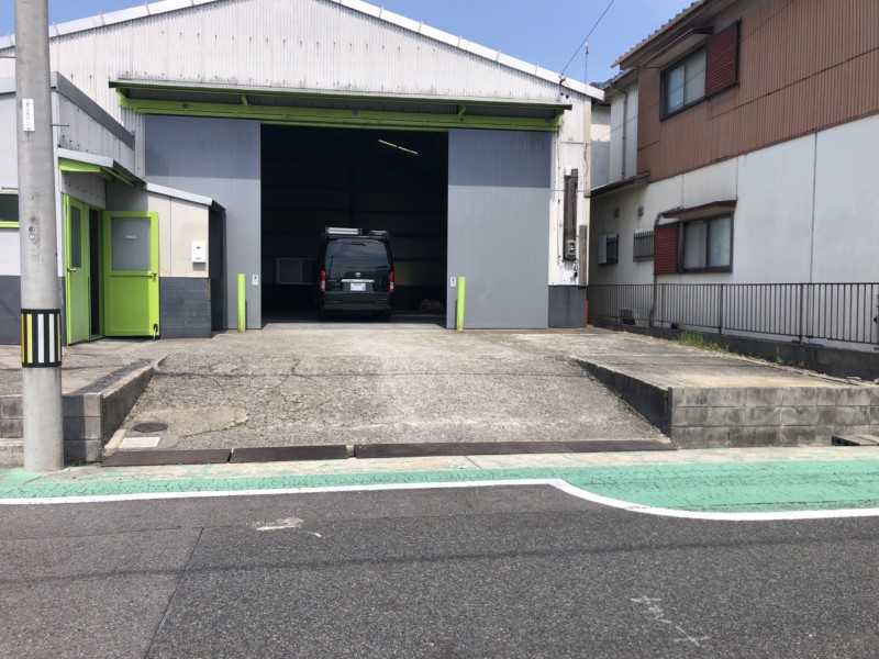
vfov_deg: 49.7
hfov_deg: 63.4
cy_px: 330
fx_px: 711
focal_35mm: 28
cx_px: 440
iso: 20
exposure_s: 1/1499
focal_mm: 3.99
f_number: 1.8
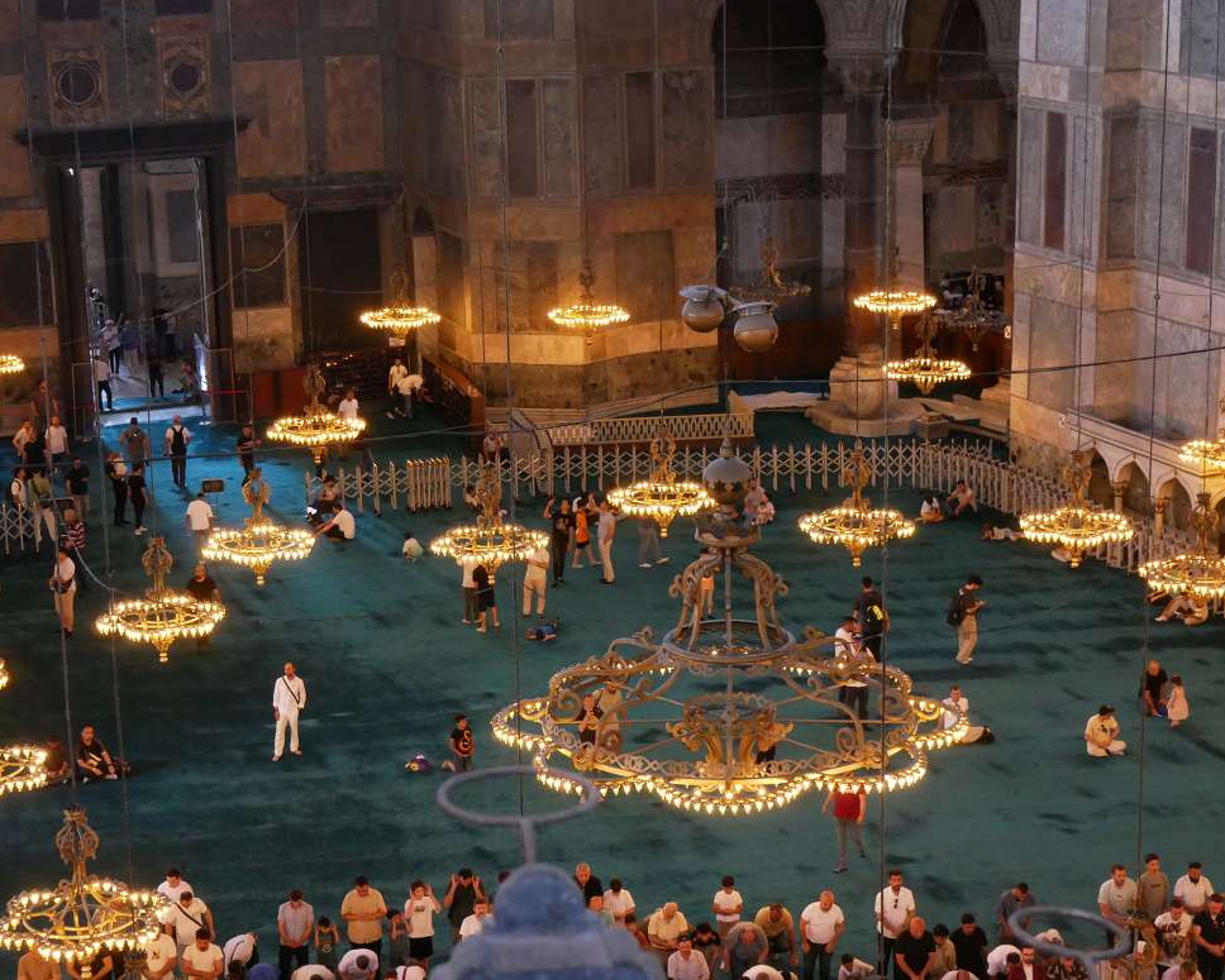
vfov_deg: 21.6
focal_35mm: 71
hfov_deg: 26.8
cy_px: 479
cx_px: 633
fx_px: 2575
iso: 3200
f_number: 5.1
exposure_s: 1/50
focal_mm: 33
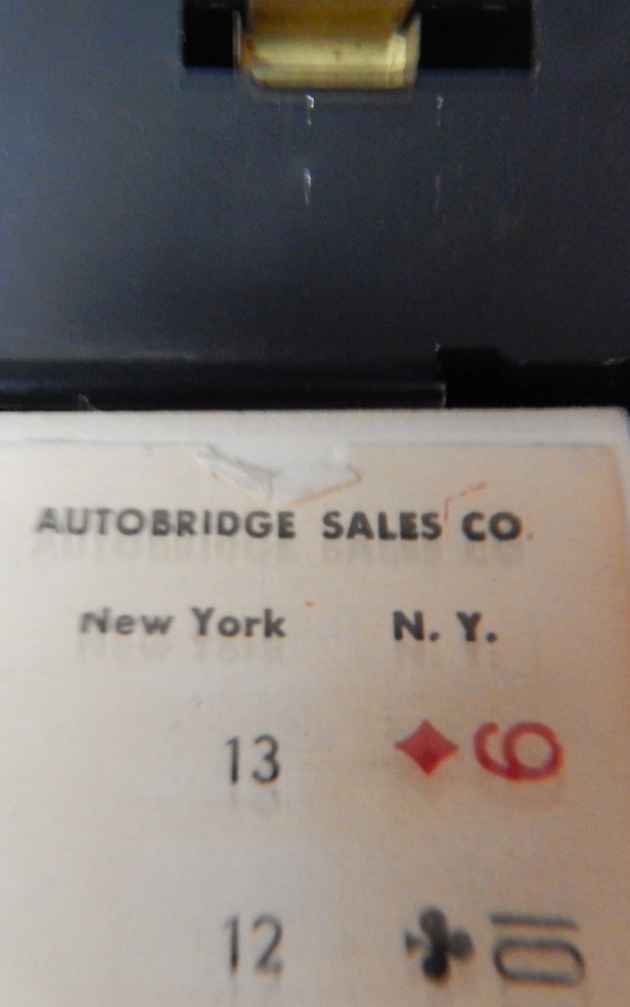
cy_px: 497
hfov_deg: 37.8
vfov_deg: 58.1
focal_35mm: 33
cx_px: 194
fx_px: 906
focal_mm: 4
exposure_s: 1/5
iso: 800
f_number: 3
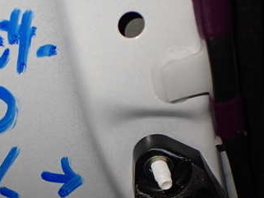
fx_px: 427
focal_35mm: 56
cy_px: 177
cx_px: 73
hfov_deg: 33.8
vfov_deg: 25.3
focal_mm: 5.4
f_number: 2.3
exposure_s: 1/125
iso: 400
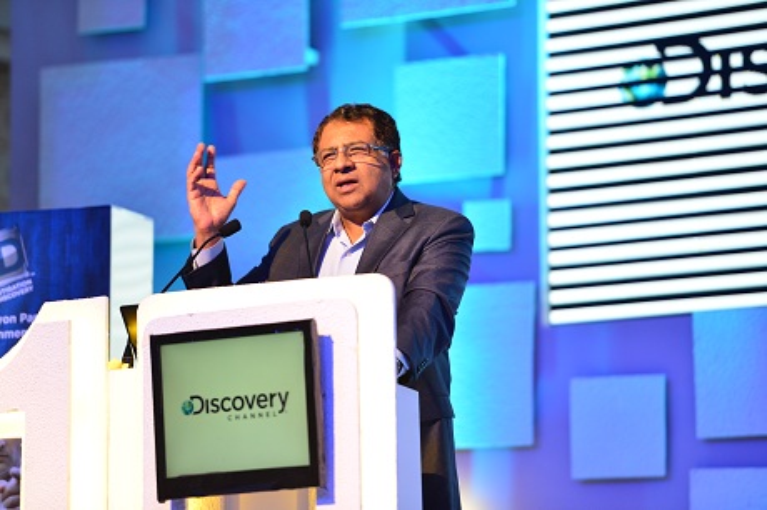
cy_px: 255
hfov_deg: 10.8
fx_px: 4045
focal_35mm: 190
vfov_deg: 7.2
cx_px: 384
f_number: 2.8
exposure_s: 1/250
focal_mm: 190
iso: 1250
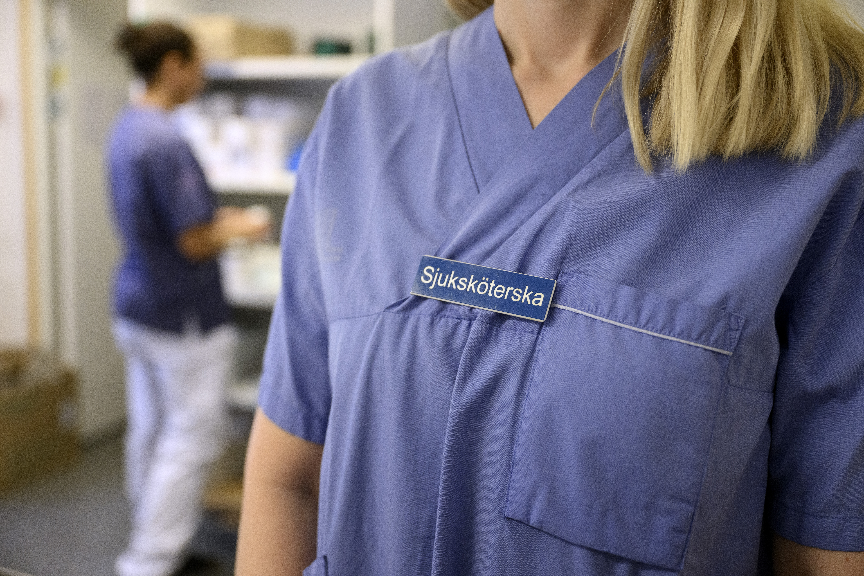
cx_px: 432
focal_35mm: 39
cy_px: 288
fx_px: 936
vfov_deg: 34.2
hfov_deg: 49.6
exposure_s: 1/320
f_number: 2.8
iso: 3200
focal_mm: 39
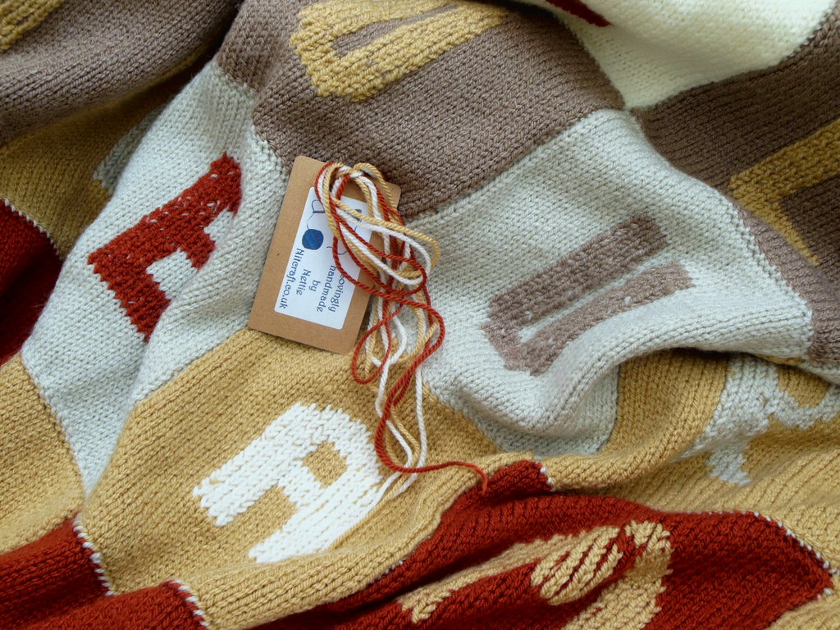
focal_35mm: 38
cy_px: 315
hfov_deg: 49.0
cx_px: 420
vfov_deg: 37.7
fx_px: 922
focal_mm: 6.8
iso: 125
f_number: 3.6
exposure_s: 1/200
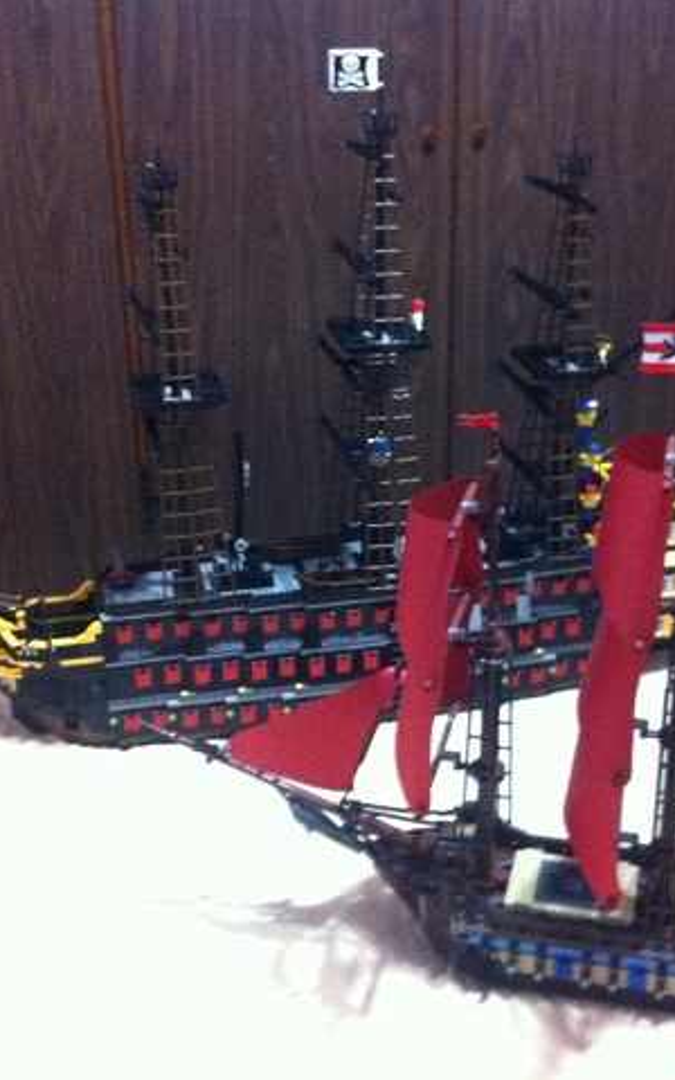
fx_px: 1472
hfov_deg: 25.8
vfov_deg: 40.3
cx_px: 421
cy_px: 540
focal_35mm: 50
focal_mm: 3.85
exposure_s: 1/15
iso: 800
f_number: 2.8
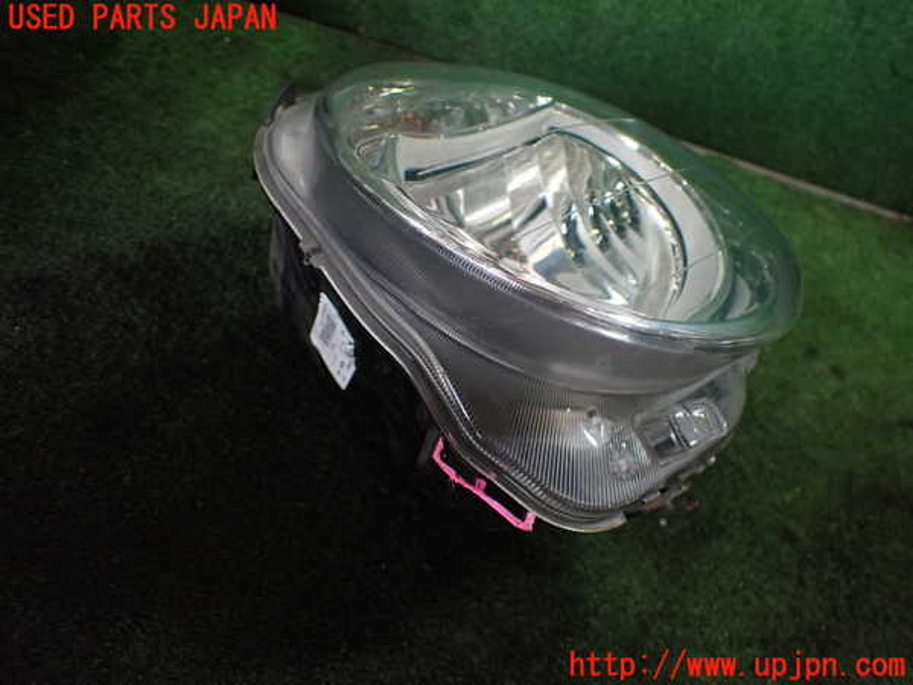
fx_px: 791
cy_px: 342
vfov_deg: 46.8
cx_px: 456
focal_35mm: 30
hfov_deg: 60.0
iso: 320
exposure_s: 1/125
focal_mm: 5.4
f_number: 2.3
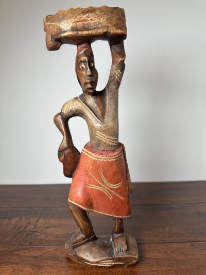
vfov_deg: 71.6
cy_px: 138
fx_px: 190
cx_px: 103
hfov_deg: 56.8
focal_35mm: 24
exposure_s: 1/120
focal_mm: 6.86
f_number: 1.78
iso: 160
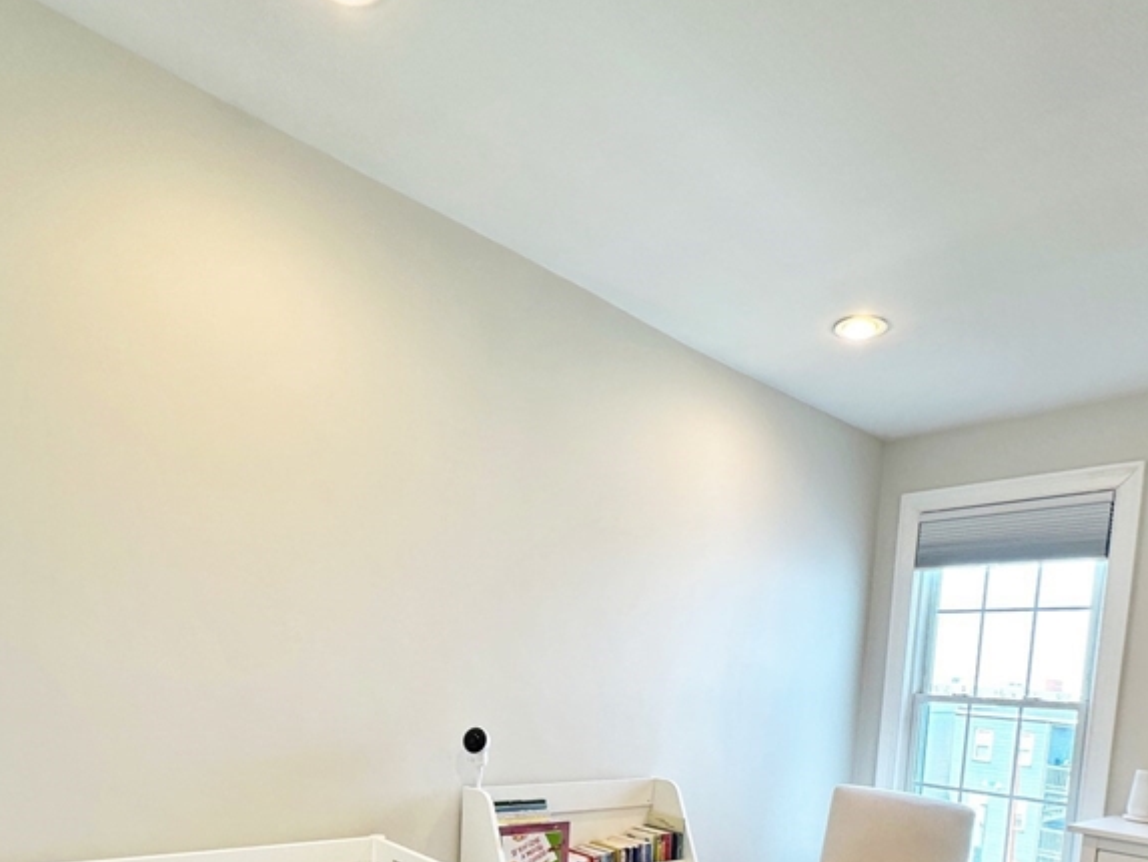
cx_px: 559
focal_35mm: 25
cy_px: 756
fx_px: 829
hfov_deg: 69.4
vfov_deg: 49.6
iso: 125
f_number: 2.2
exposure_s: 1/120
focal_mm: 2.22
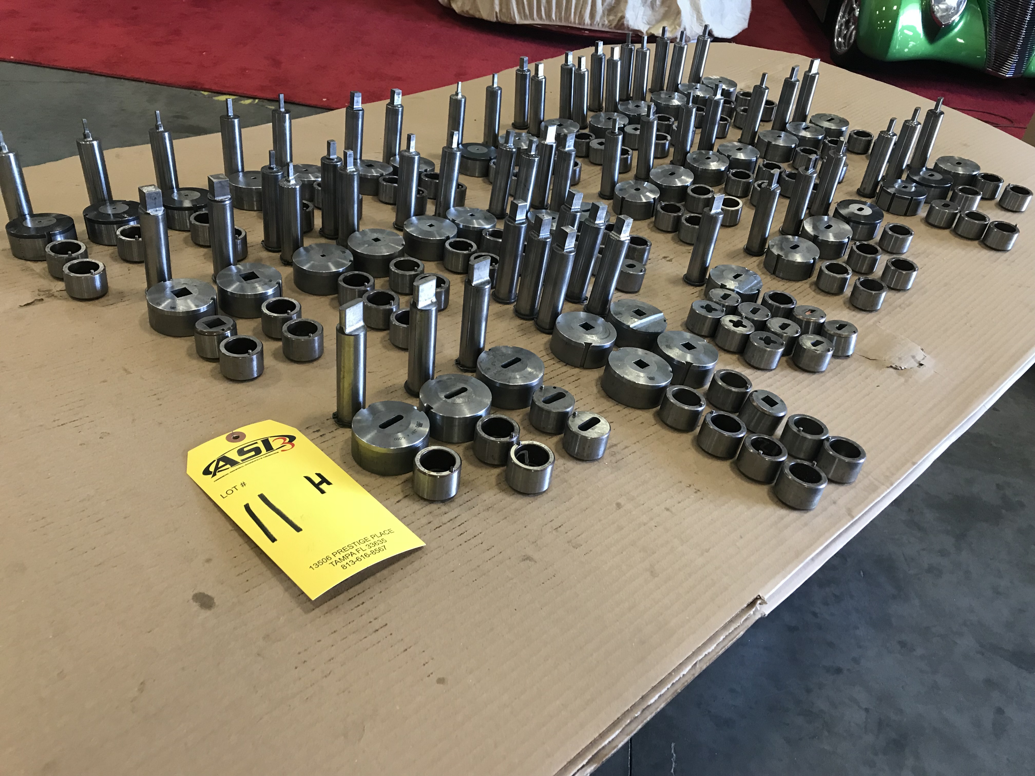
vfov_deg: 49.7
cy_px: 388
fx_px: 837
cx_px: 518
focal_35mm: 28
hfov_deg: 63.4
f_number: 1.8
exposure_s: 1/15
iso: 40
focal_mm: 3.99
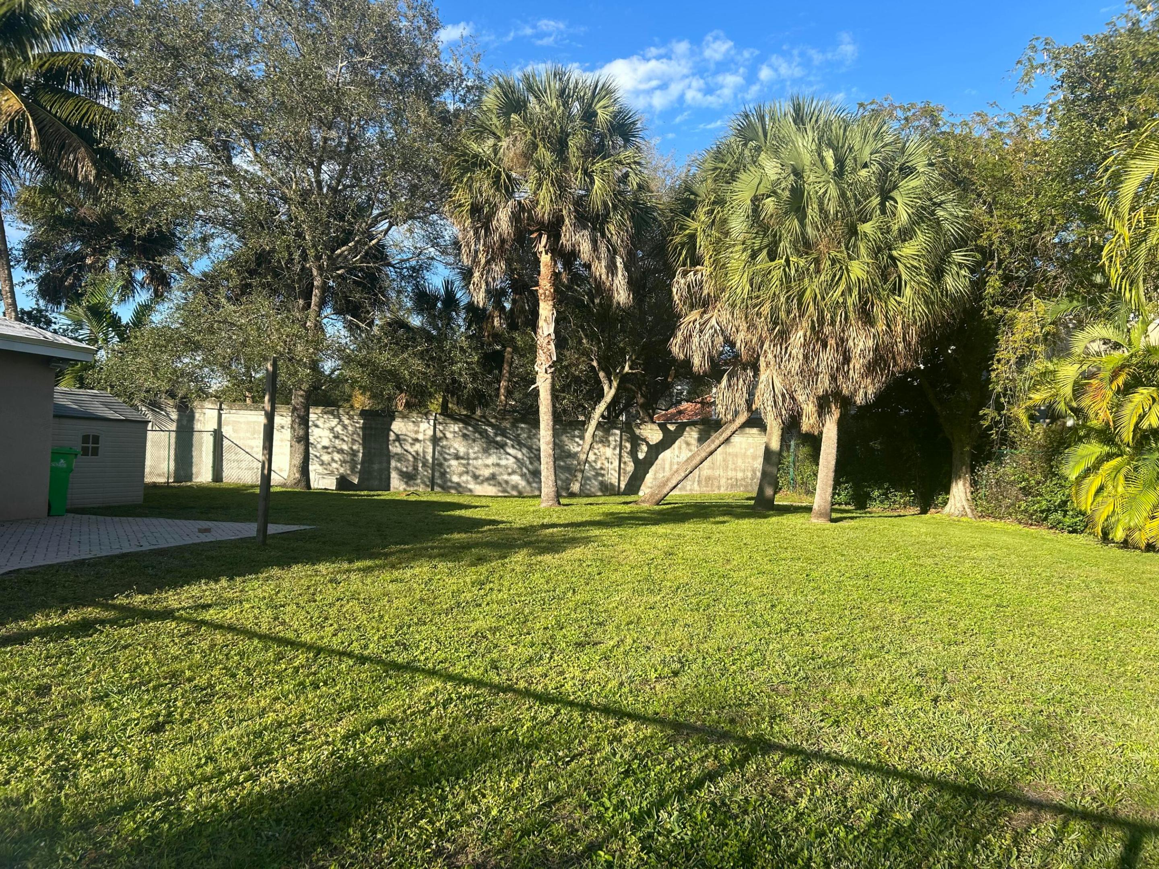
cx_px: 580
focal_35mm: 26
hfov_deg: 67.3
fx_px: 871
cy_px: 434
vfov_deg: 53.1
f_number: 1.5
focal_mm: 5.7
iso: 50
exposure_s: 1/1779
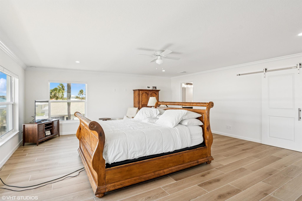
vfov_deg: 67.4
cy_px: 100
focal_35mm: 18
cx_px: 151
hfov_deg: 90.0
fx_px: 151
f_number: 9
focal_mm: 12
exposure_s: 1/40
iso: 200
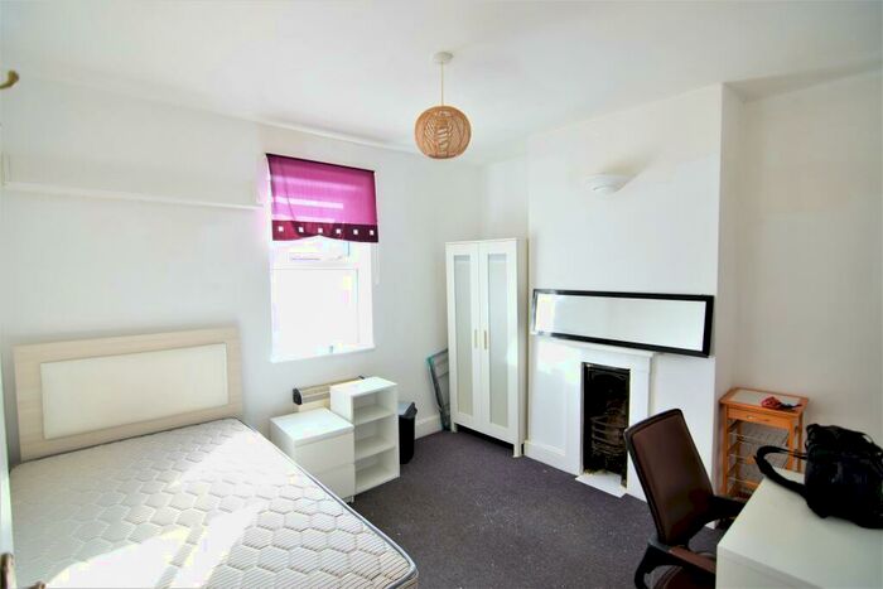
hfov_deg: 95.0
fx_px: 405
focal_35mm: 16
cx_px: 442
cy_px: 294
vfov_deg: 72.1
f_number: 3.2
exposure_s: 1/80
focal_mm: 11
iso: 100
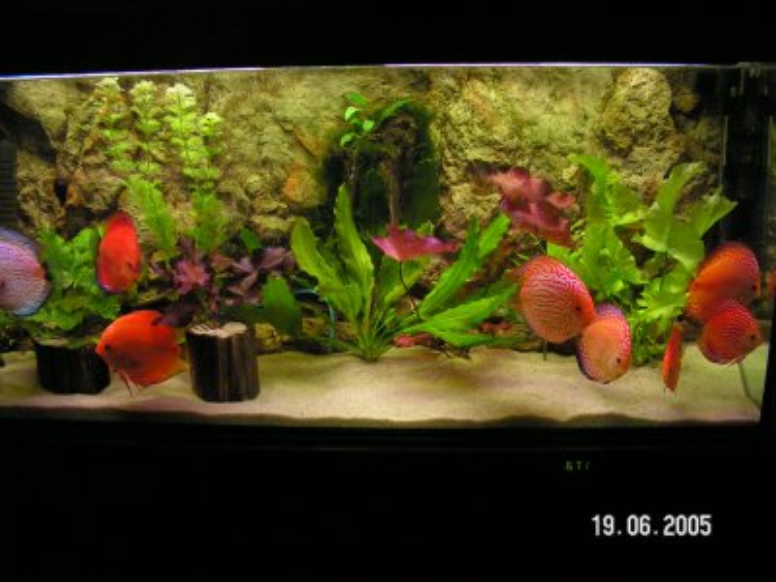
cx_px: 388
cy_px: 291
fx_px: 807
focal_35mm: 36
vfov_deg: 39.7
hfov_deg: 51.4
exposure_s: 1/30
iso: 200
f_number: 3.2
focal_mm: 6
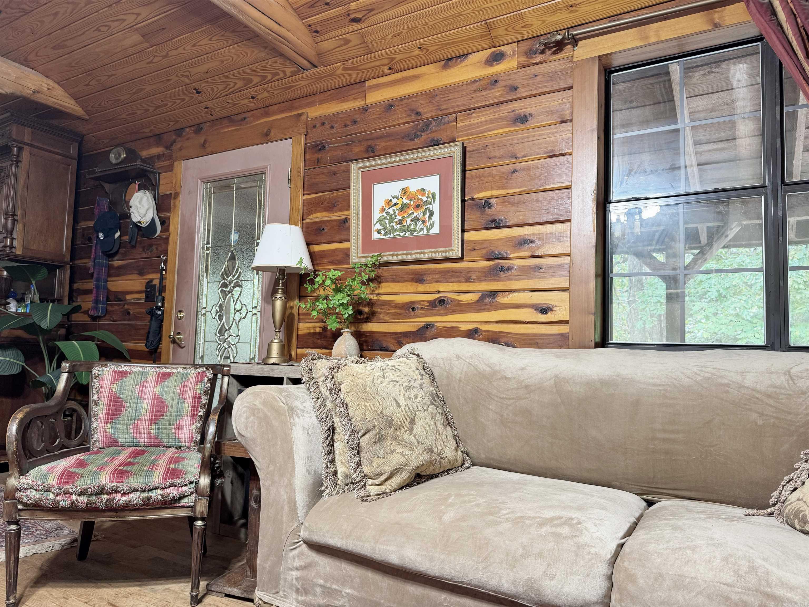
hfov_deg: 71.6
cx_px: 404
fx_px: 561
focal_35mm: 24
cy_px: 304
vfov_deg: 56.8
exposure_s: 1/60
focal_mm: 6.76
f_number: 1.78
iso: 200
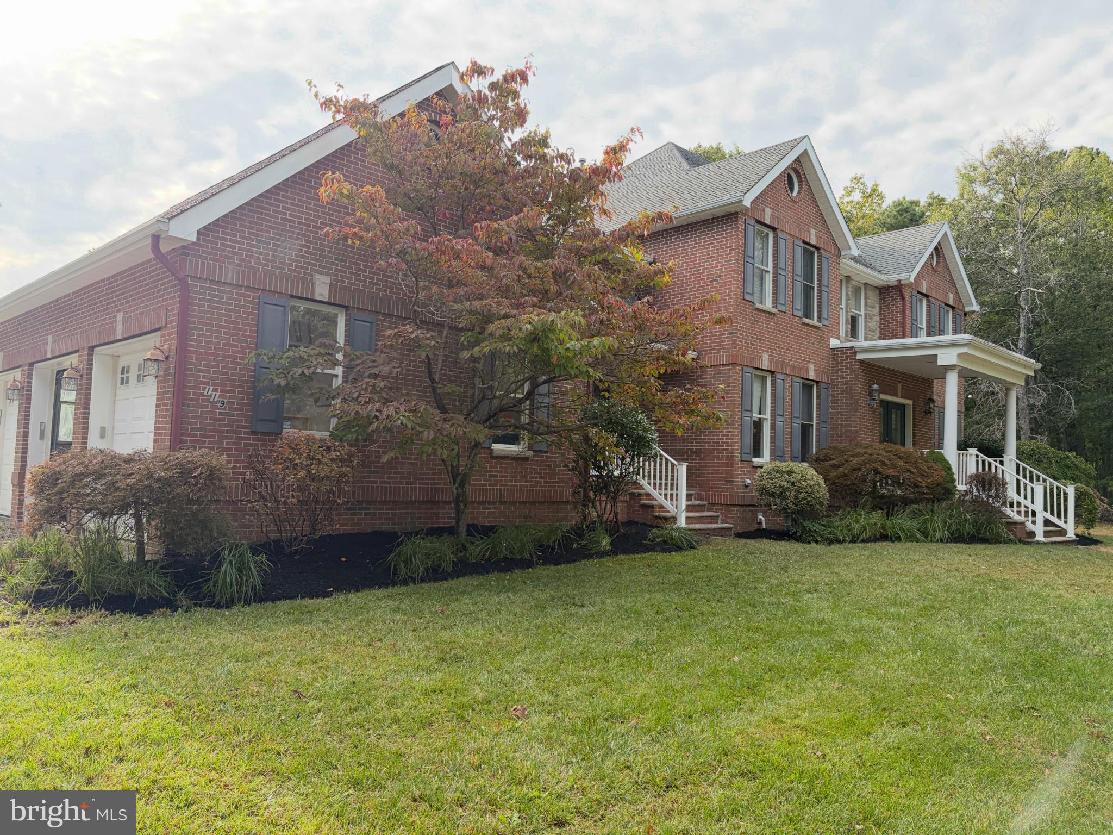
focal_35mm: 26
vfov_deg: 53.1
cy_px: 418
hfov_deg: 67.3
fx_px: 836
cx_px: 556
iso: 64
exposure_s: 1/667
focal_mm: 5.96
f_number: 1.6
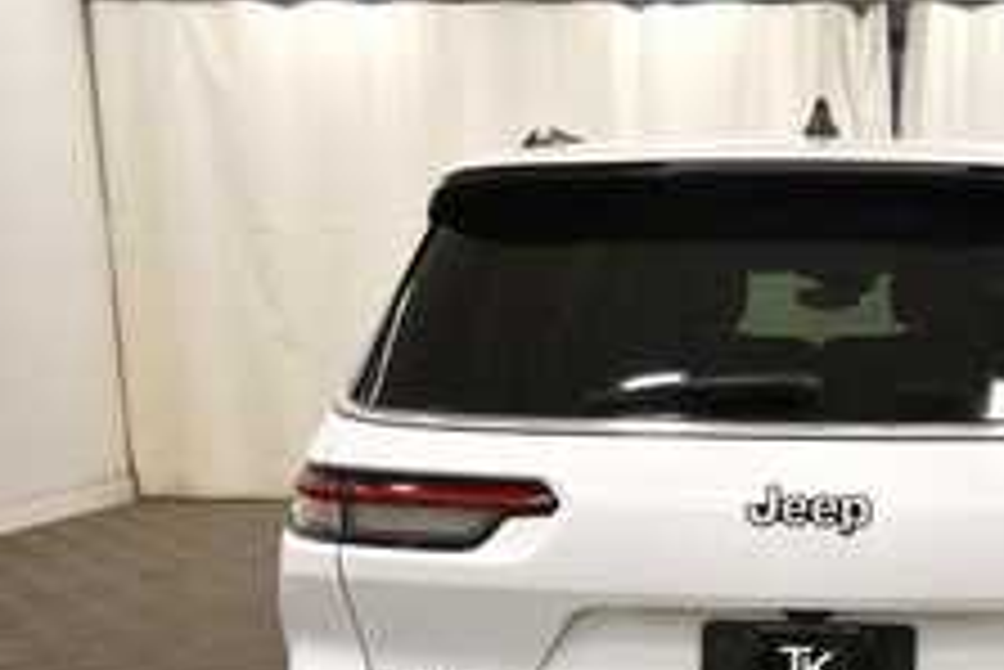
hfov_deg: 43.0
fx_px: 1200
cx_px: 824
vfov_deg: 30.1
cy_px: 582
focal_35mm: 43
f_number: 5.3
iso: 640
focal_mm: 16
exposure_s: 1/250
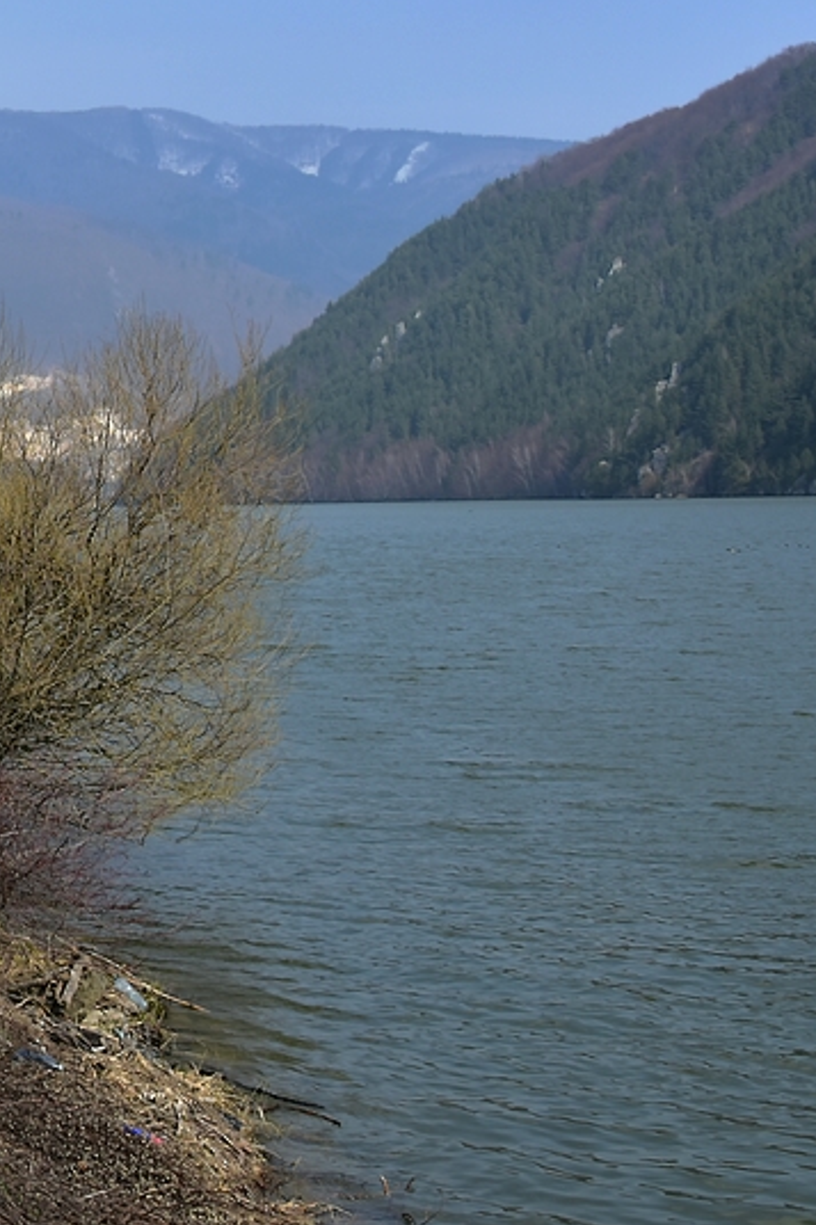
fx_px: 2558
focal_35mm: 75
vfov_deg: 26.6
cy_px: 335
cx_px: -375
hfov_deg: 16.6
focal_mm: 21
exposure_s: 1/800
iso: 100
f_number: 5.6
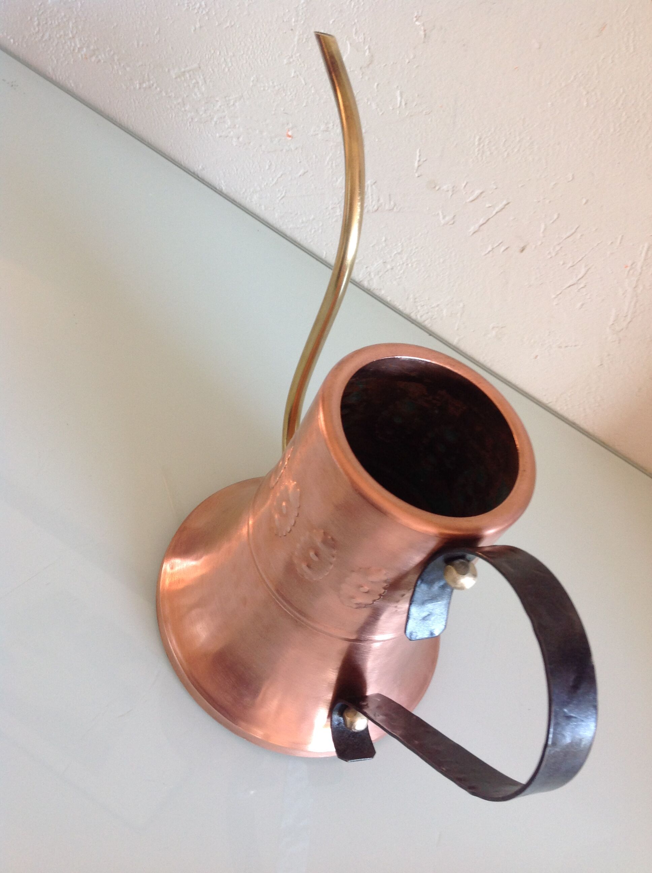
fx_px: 881
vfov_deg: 52.7
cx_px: 326
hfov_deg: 40.6
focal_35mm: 35
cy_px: 436
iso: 80
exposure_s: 1/15
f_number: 2.4
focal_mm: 4.28
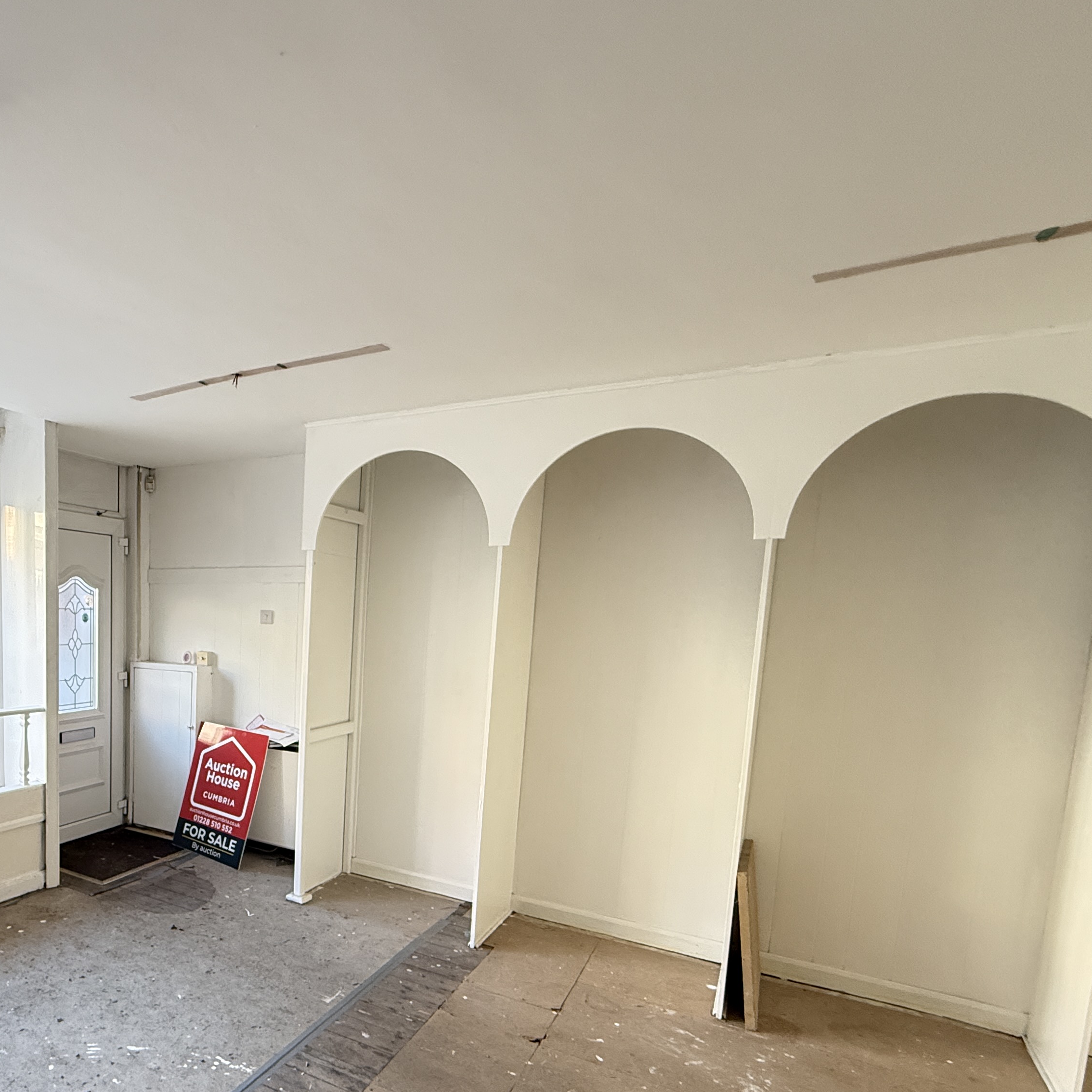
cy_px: 700
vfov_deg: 68.3
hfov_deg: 63.9
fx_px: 785
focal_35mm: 22
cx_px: 228
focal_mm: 2.22
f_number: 2.2
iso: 320
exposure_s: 1/91
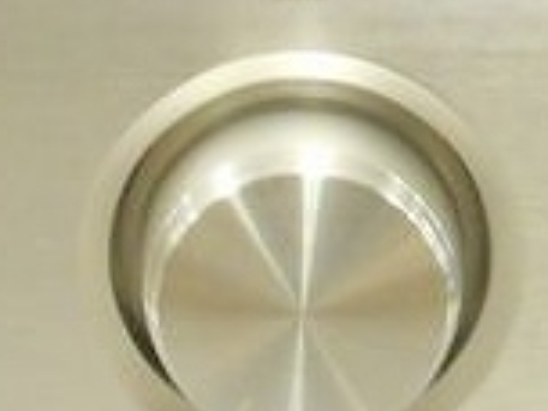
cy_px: -56
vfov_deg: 6.5
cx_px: 288
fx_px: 3578
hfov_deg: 8.8
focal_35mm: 226
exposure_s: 1/10
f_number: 4.7
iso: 400
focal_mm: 7.9
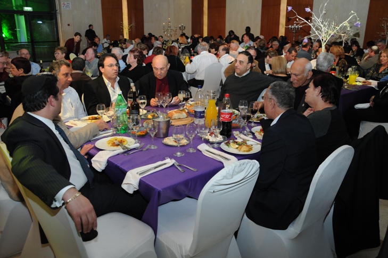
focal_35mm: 32
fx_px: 339
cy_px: 129
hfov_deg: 59.6
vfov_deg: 41.6
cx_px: 194
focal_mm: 21
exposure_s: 1/80
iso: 800
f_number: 4.5
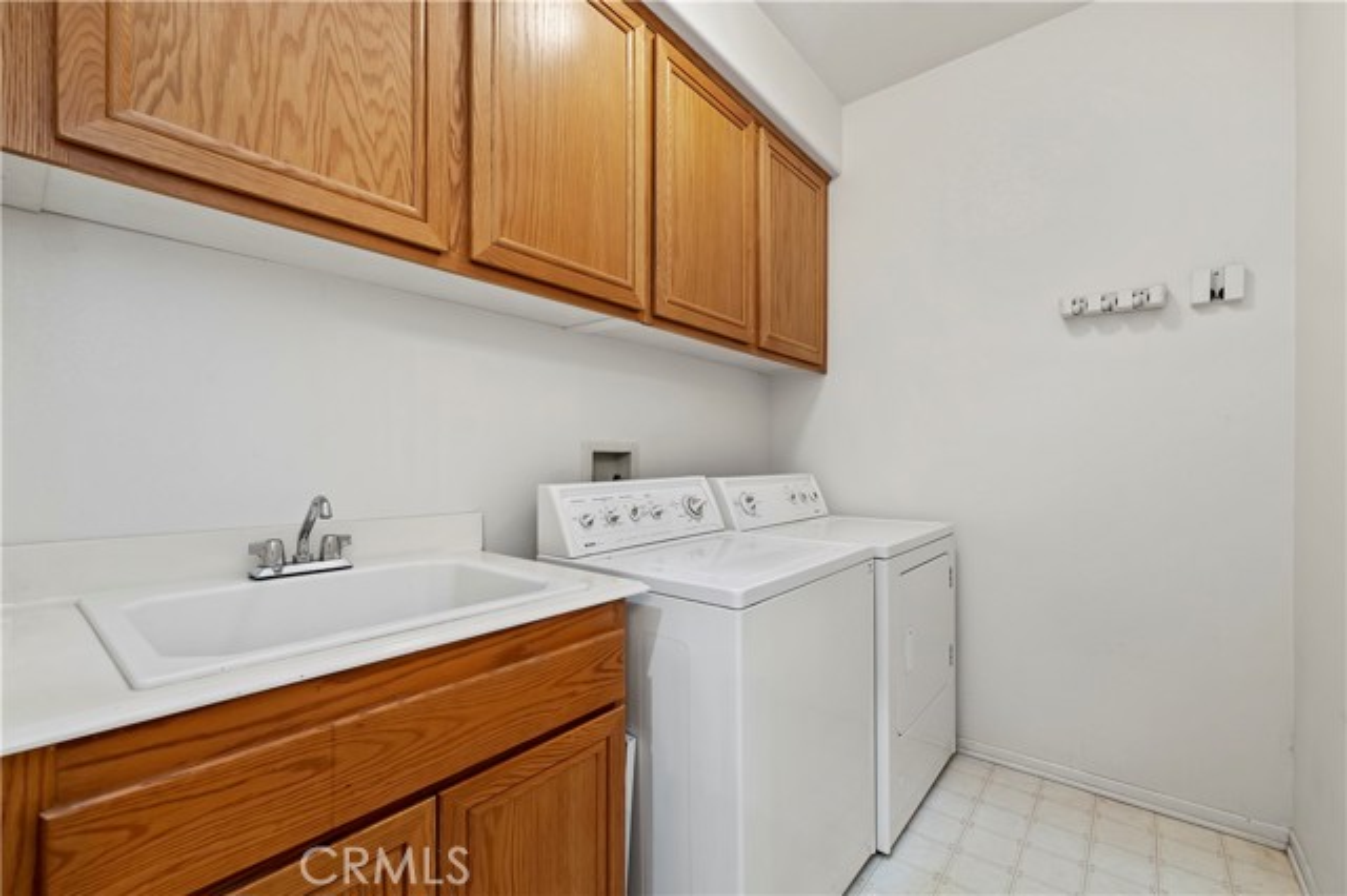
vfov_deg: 81.1
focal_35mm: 14
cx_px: 674
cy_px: 448
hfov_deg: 104.3
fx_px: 524
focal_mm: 14
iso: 500
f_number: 10
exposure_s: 1/4
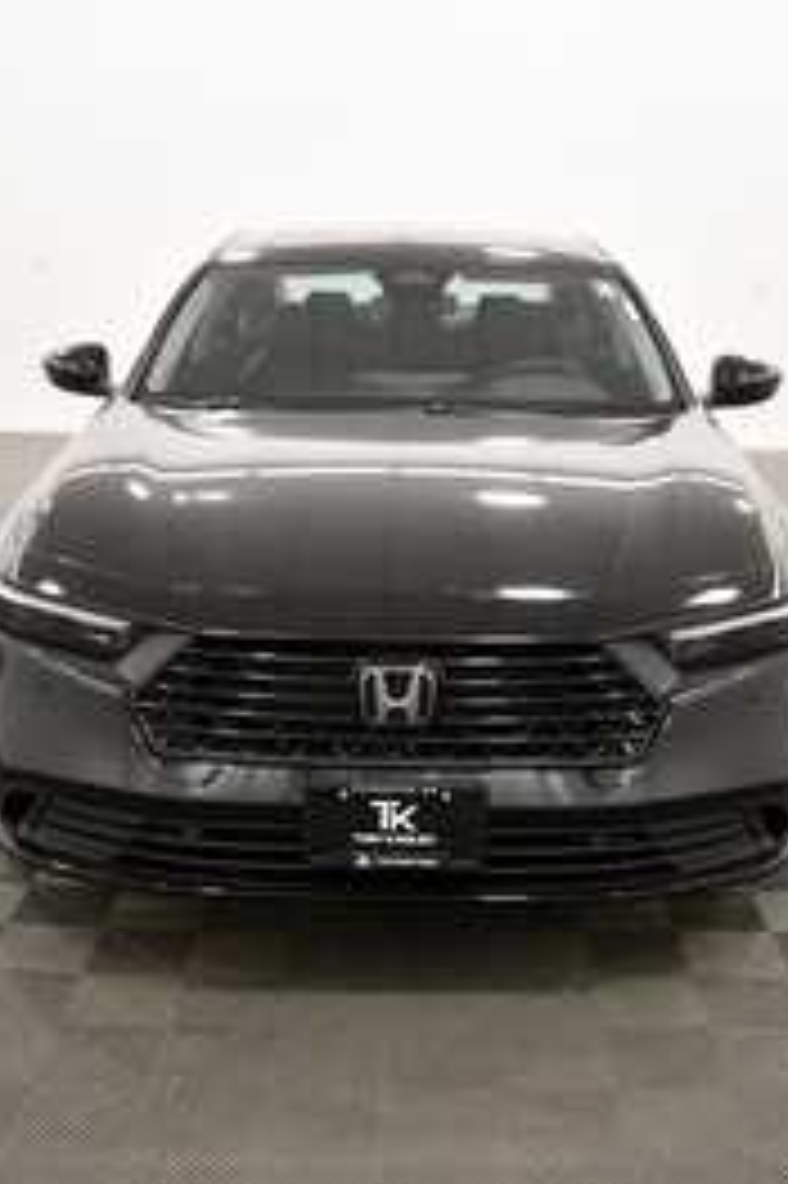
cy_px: 594
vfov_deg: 47.4
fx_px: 1348
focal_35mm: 41
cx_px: 419
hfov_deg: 32.6
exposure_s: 1/125
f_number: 5.3
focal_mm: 18
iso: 1250
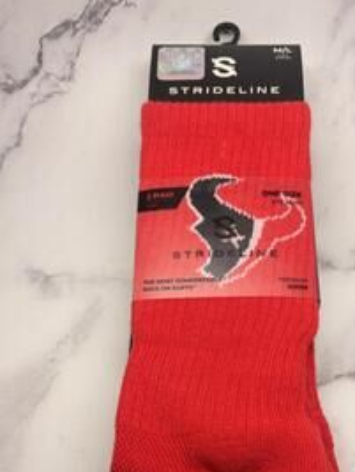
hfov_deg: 38.6
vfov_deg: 48.8
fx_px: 505
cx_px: 210
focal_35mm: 37
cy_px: 331
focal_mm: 5.96
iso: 50
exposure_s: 1/552
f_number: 1.6
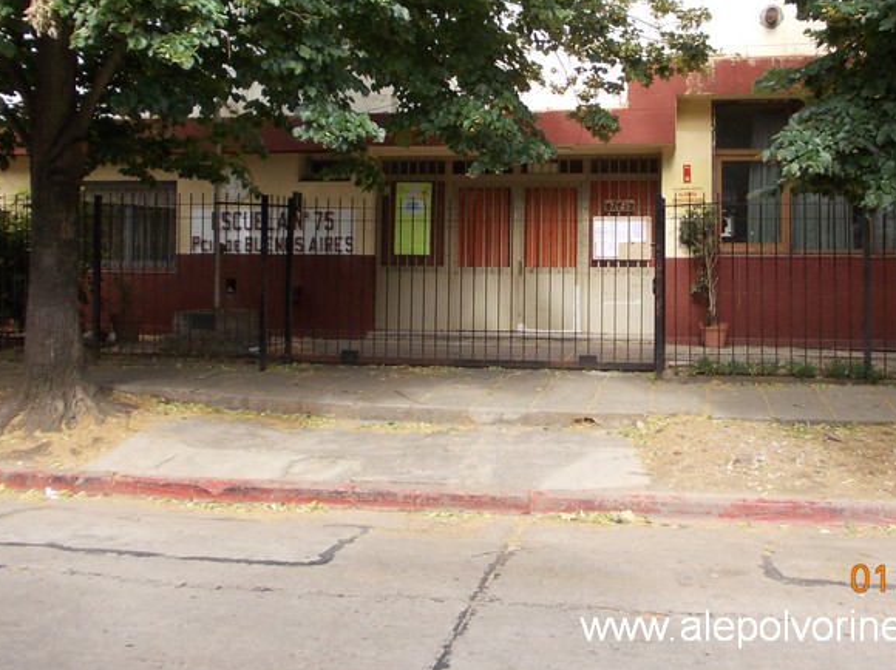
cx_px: 531
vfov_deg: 38.3
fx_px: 957
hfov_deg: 49.9
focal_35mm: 37
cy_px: 241
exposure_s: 1/200
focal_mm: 4
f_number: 2.7
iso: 80
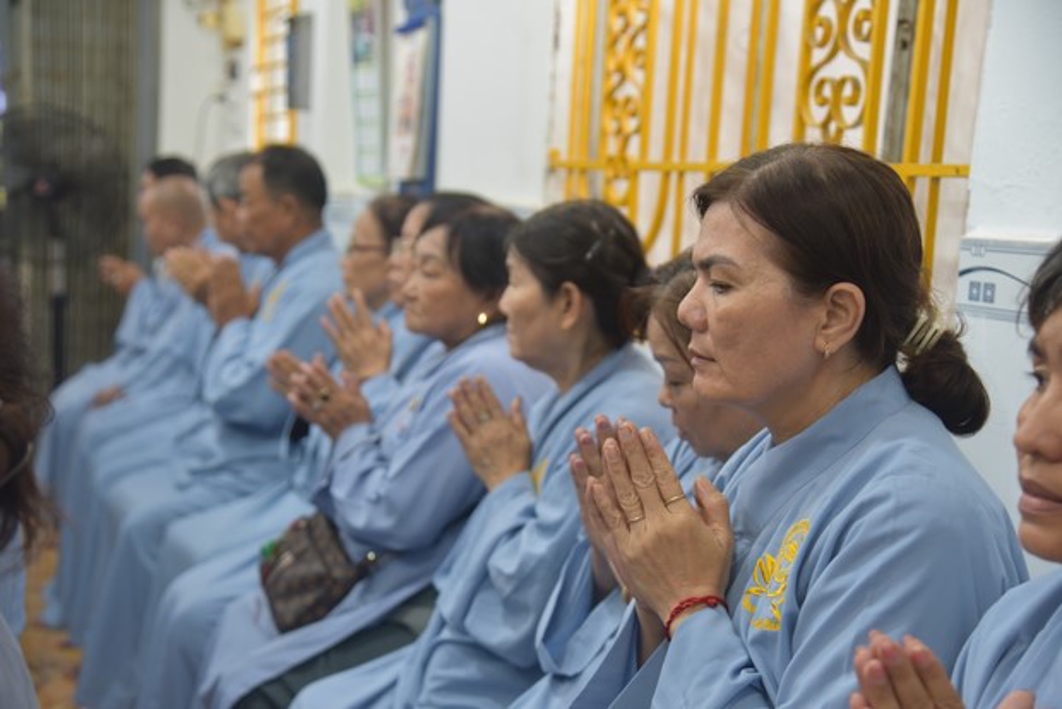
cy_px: 354
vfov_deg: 21.9
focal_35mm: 62
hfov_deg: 32.4
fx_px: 1830
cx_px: 531
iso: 900
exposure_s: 1/60
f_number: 4
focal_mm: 62
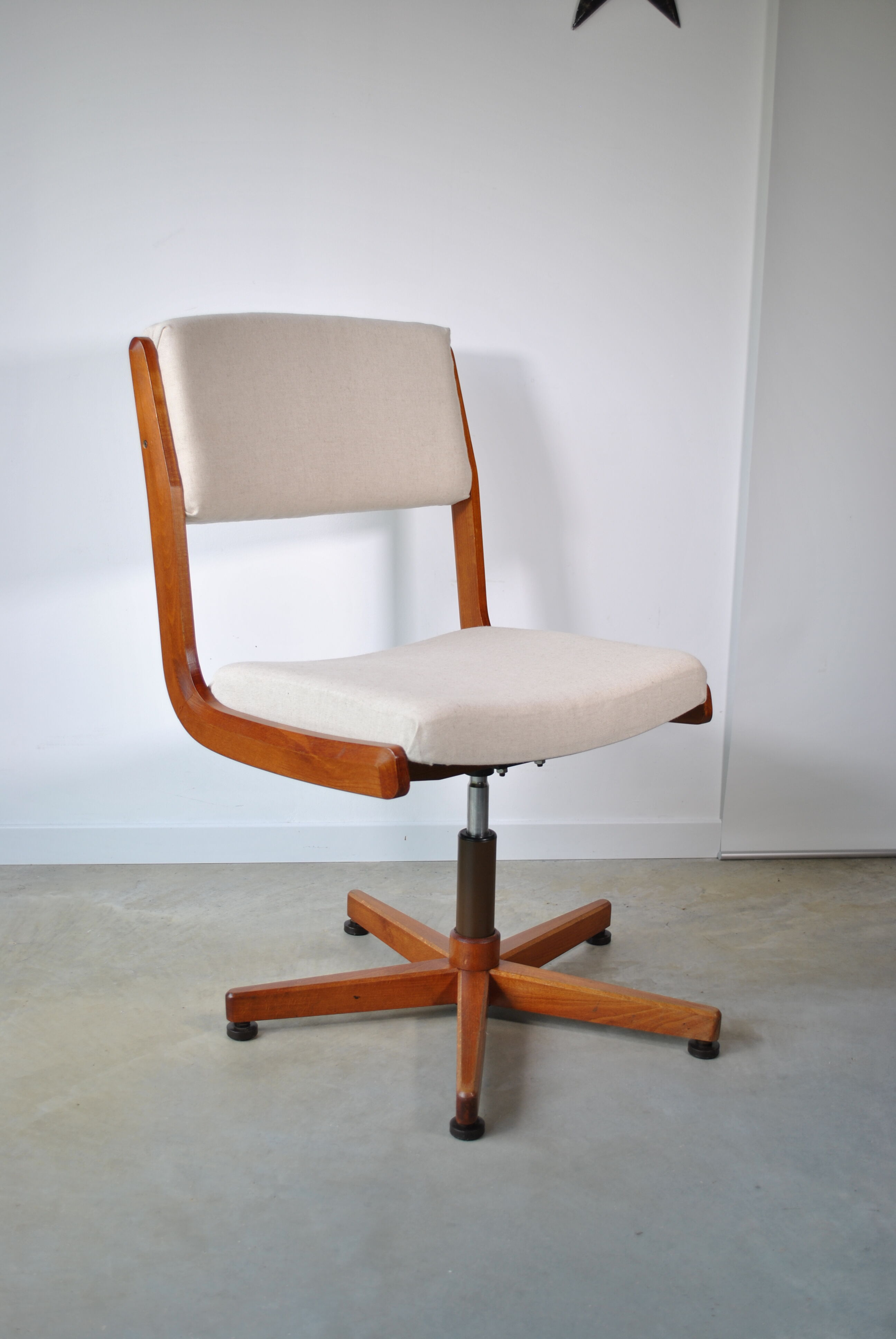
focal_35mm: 39
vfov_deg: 49.5
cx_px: 448
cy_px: 670
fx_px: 1452
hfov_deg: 34.3
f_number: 4.2
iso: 100
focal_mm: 26
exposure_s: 1/50
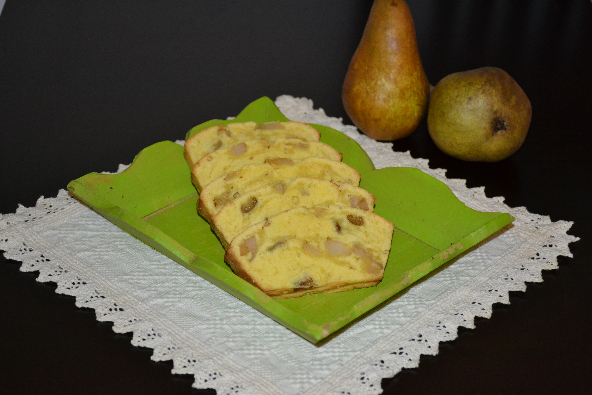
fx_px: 1283
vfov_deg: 17.5
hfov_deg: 26.0
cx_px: 296
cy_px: 198
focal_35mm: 78
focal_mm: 52
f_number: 4.8
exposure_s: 1/60
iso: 1800
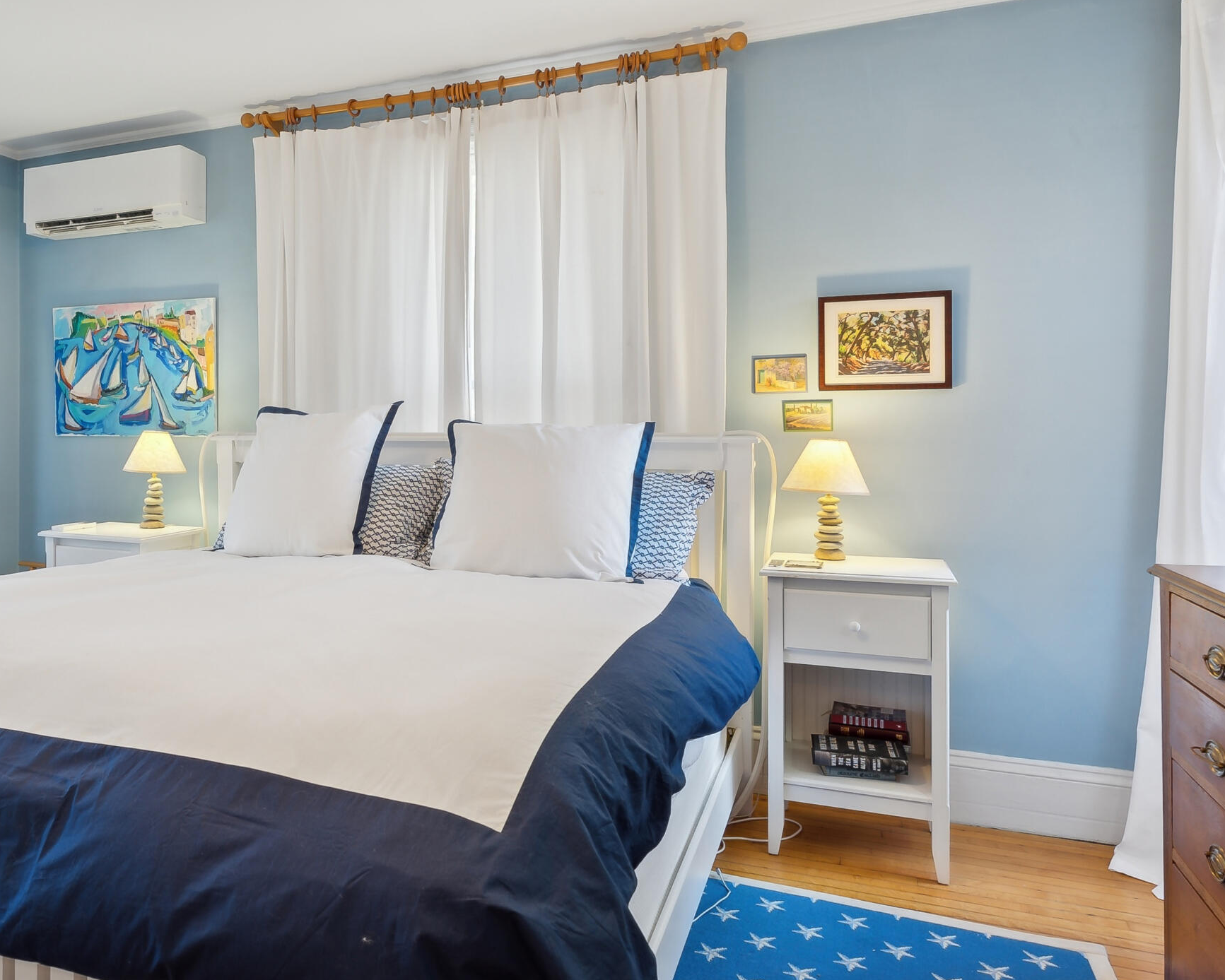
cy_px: 445
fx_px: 943
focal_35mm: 26
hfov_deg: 64.2
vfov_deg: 54.9
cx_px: 400
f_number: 7.1
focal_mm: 16
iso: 320
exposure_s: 1/8
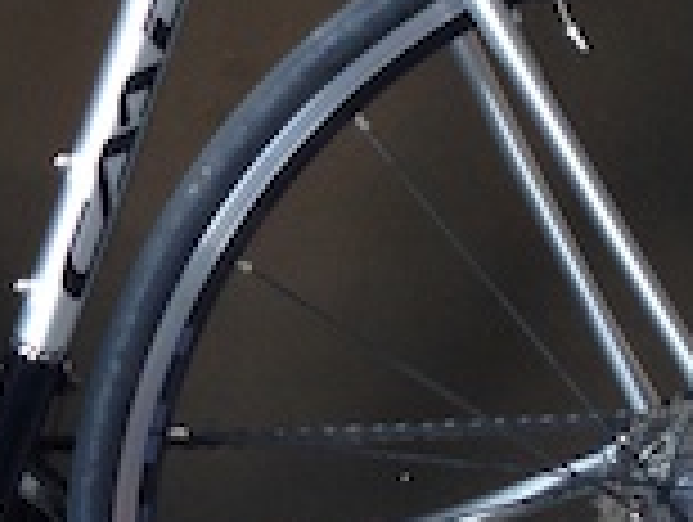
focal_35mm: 171
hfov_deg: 11.1
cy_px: 140
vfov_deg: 8.7
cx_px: -346
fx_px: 3429
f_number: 2.4
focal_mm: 4.12
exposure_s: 1/20
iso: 50
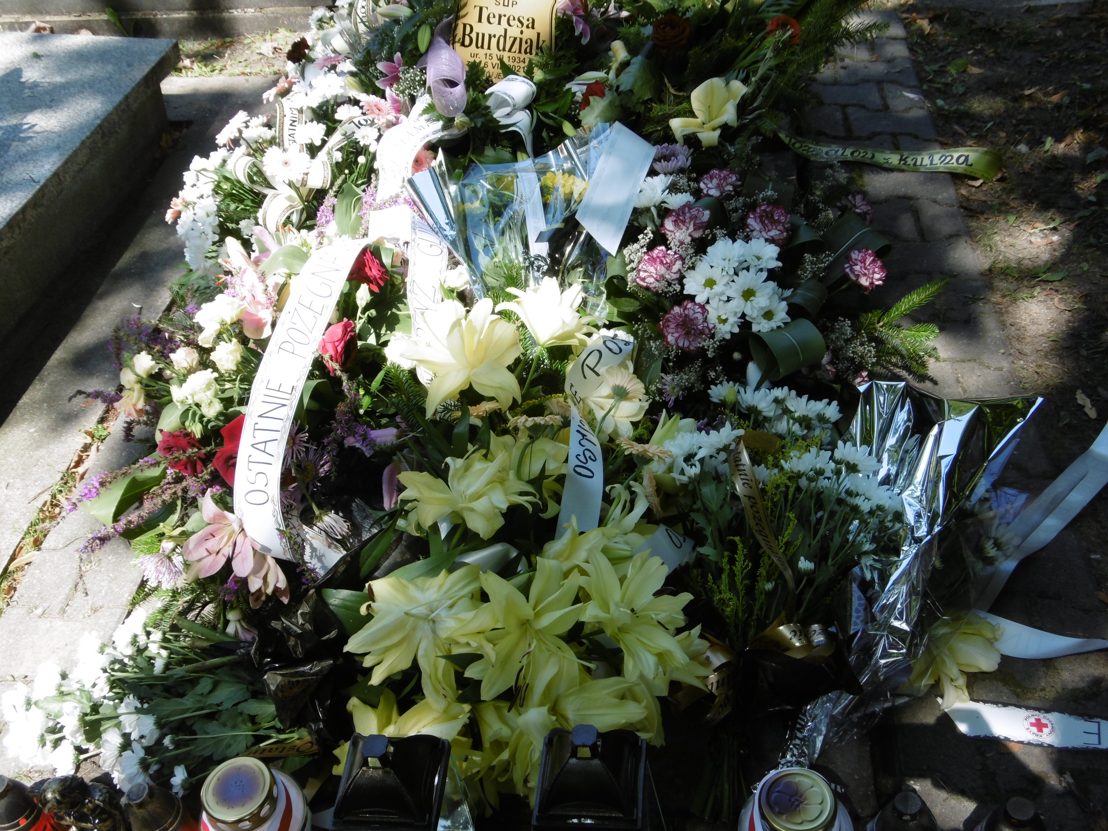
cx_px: 554
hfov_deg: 49.0
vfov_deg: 37.7
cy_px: 416
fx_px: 1216
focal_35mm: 38
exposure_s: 1/250
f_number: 3.7
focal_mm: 6.8
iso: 100
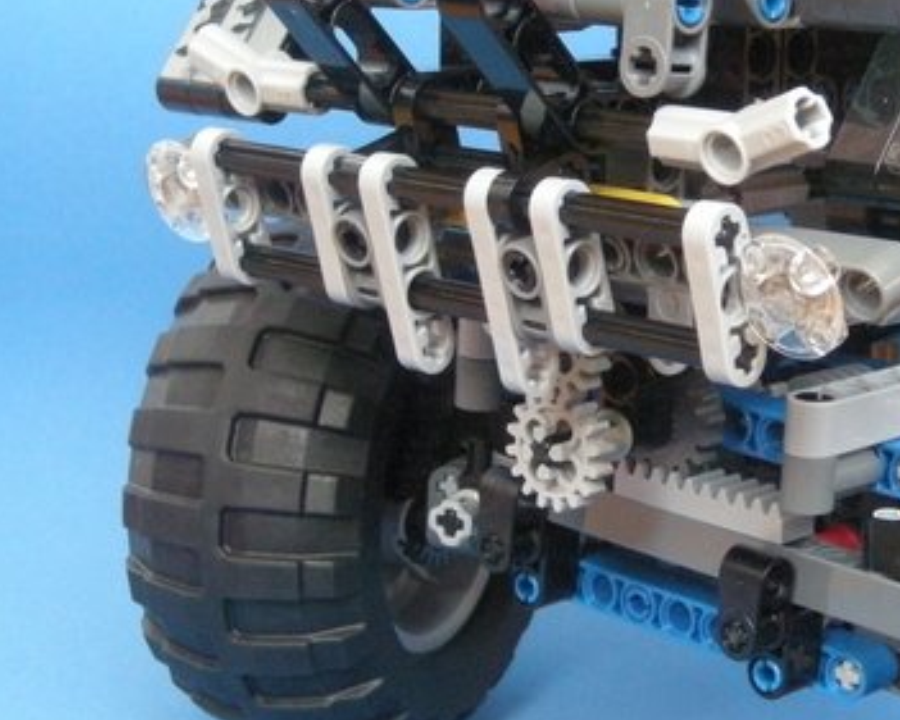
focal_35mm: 96
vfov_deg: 16.0
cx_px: 764
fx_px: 2558
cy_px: 318
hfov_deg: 19.7
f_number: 3.3
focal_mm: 8.8
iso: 400
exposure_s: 1/27.5
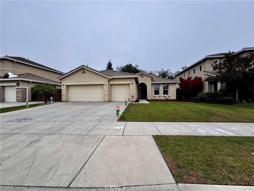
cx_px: 127
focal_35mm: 14
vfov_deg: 85.7
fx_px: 103
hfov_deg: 102.1
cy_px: 96
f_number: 2.2
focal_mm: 2.22
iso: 40
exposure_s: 1/831
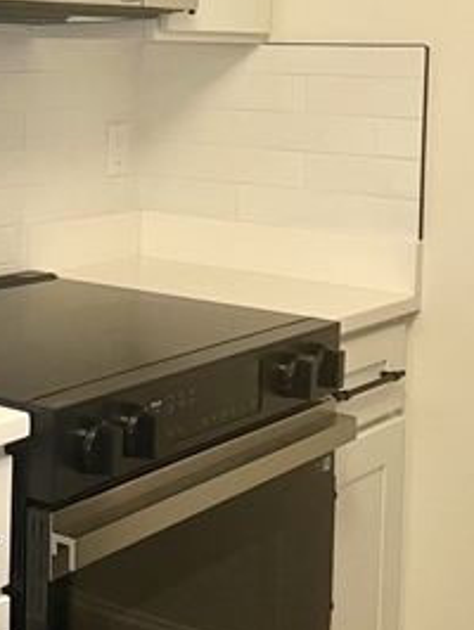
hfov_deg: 19.2
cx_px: 26
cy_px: 114
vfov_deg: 25.5
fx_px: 1367
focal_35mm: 75
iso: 125
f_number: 1.5
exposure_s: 1/60
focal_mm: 5.7
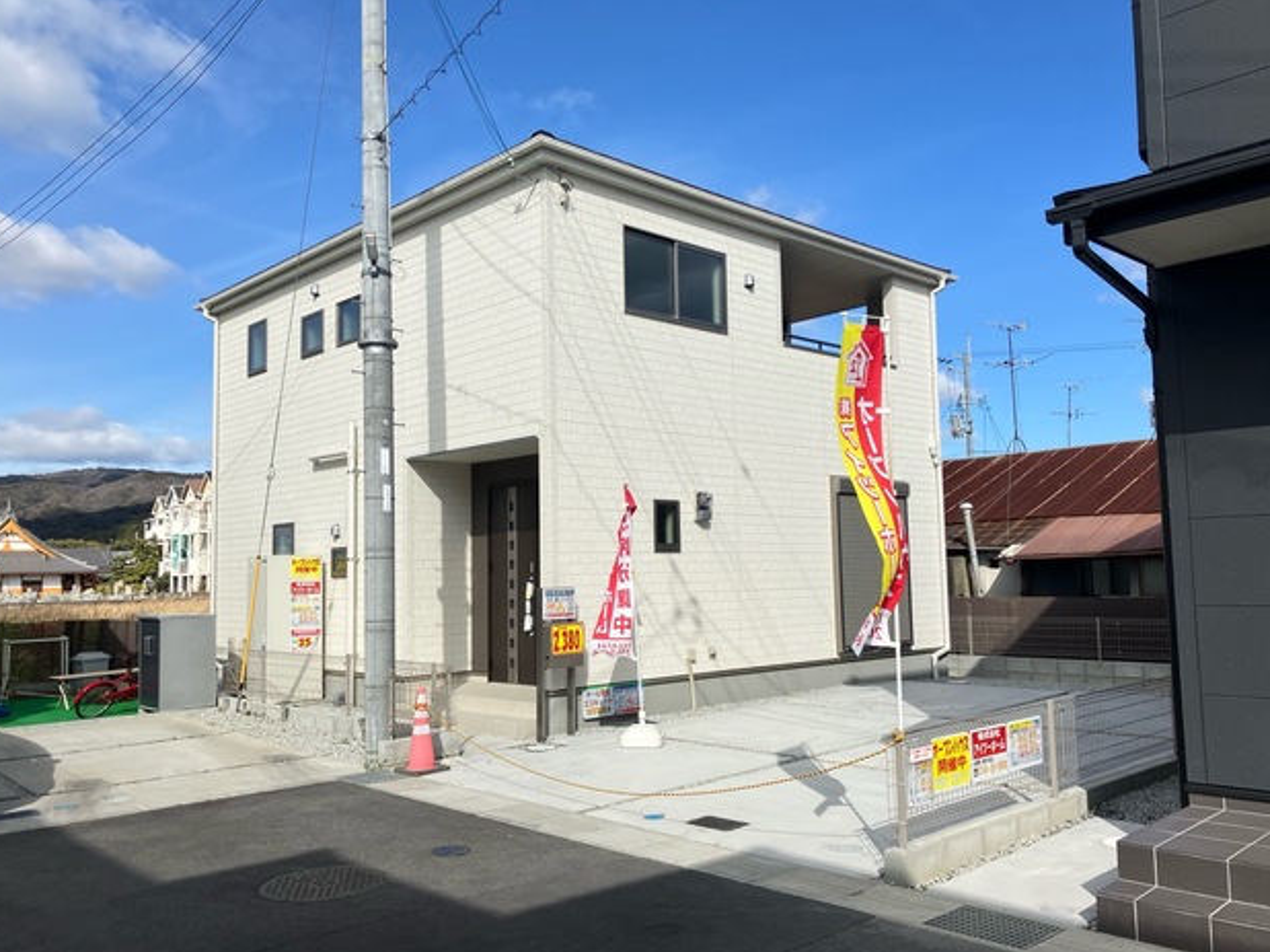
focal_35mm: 29
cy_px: 473
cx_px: 645
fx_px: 1064
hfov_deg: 61.7
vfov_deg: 48.2
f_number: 1.8
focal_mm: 3.99
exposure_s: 1/2857
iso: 32
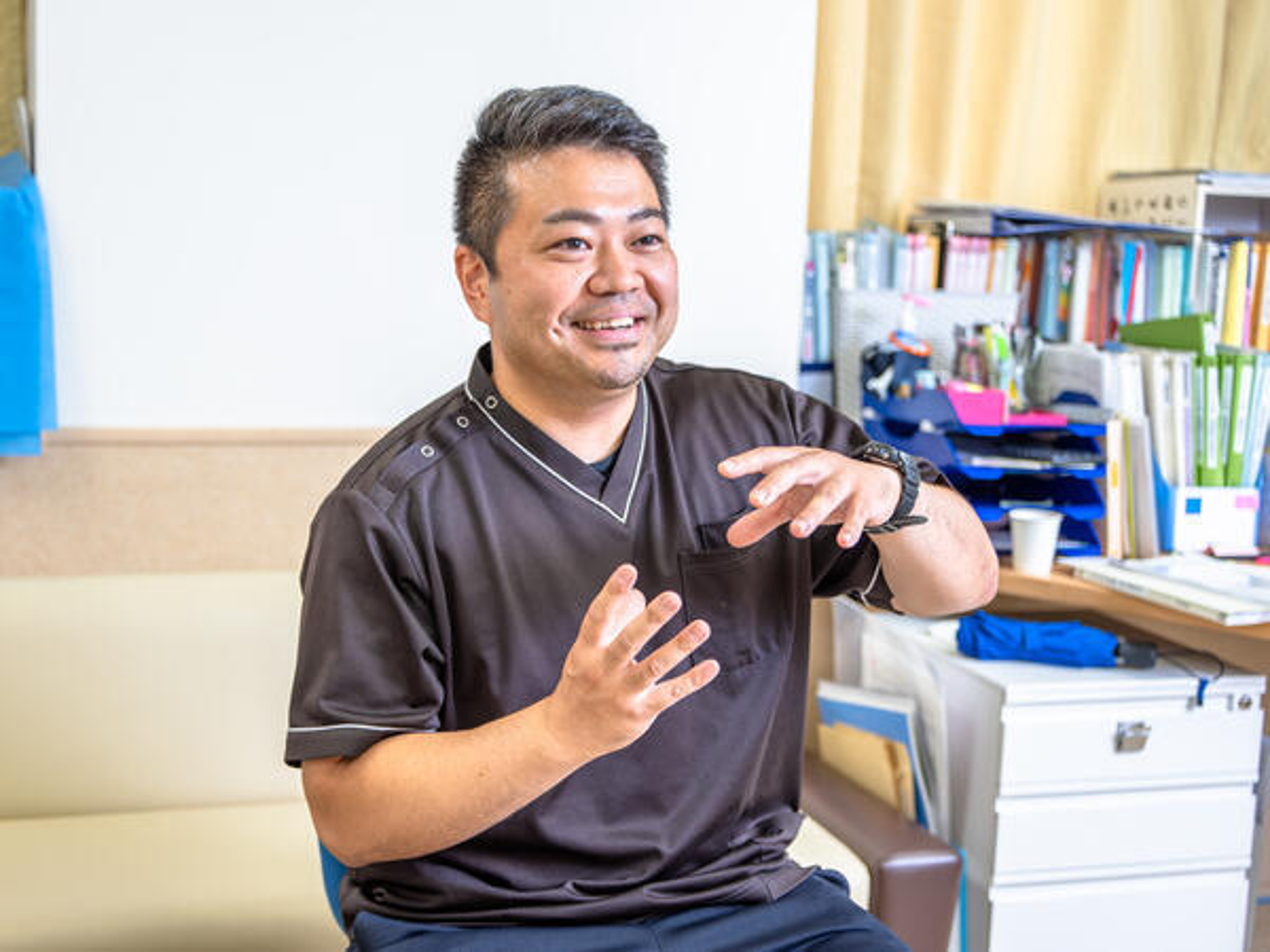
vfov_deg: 29.1
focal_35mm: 50
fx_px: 1834
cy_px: 476
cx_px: 635
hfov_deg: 38.2
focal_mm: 25
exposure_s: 1/160
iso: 200
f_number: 1.7
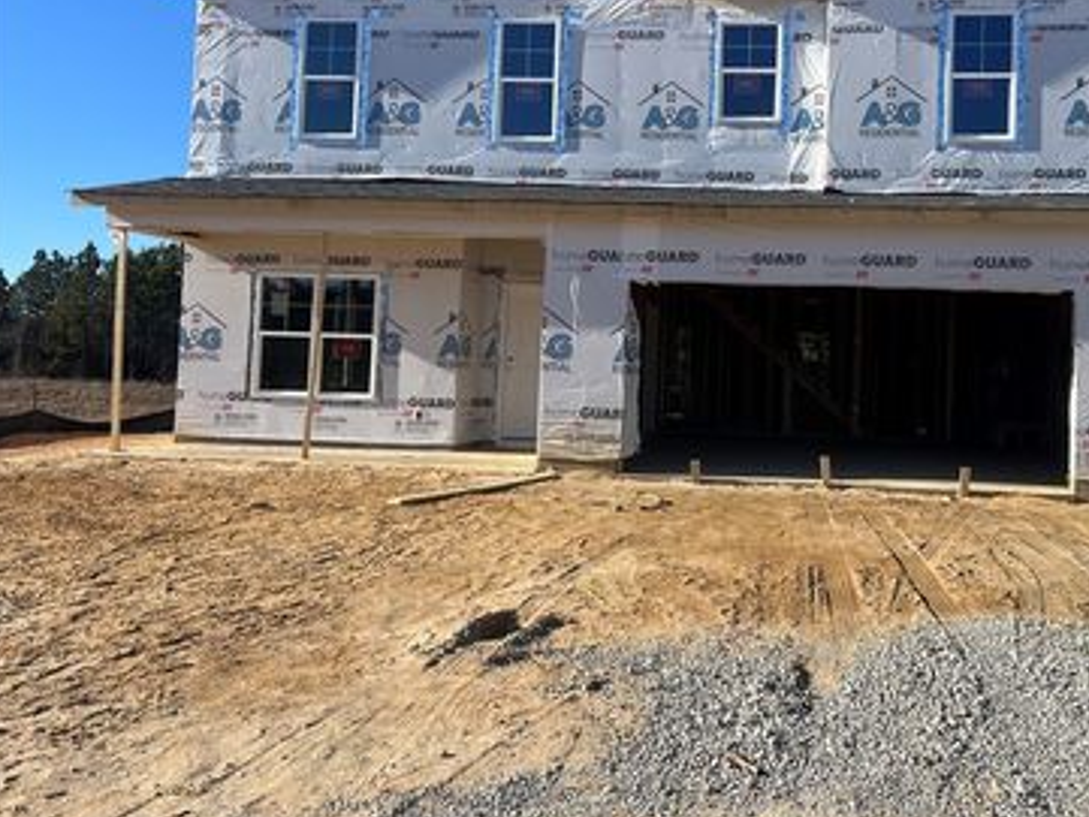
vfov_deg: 39.4
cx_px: 739
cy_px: 306
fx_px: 1133
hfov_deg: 50.3
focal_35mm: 36
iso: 50
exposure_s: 1/3831
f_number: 1.5
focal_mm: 5.7
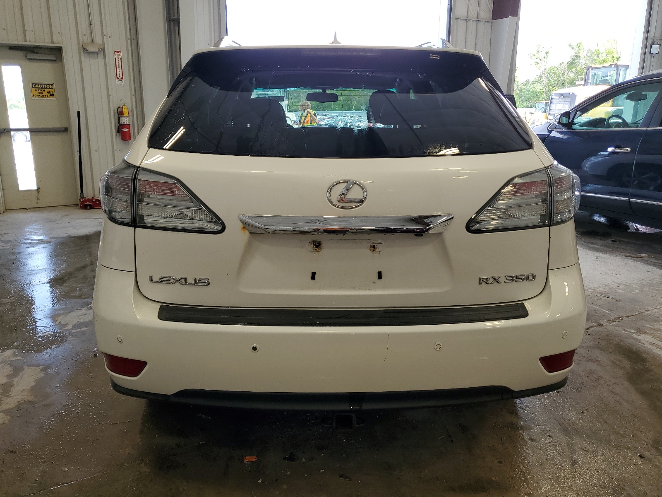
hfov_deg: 67.3
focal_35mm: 26
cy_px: 248
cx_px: 331
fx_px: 497
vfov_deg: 53.1
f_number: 1.5
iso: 50
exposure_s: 1/244
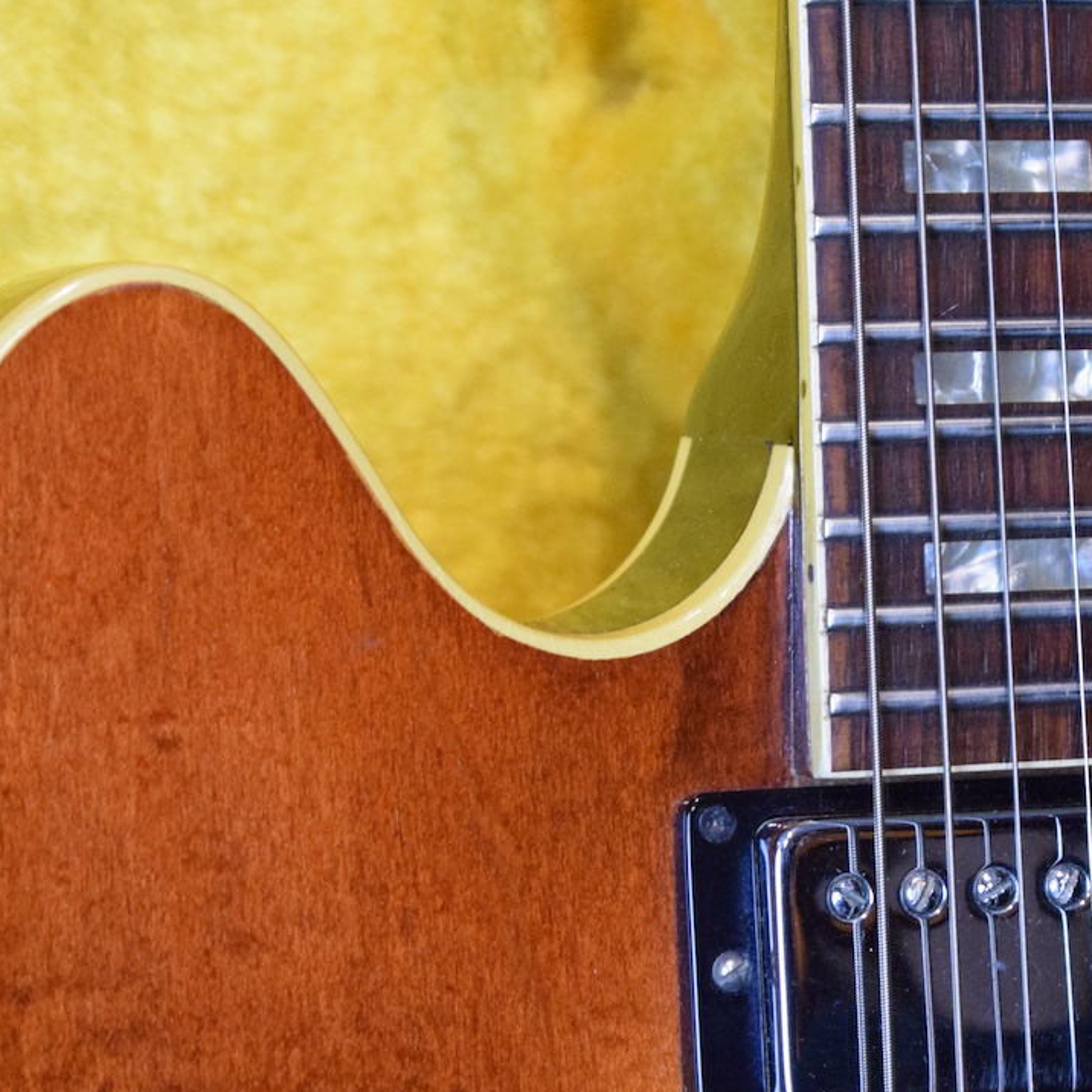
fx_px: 5243
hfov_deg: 11.8
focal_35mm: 147
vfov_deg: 11.9
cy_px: 715
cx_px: 955
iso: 4500
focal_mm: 55
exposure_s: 1/60
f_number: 5.6
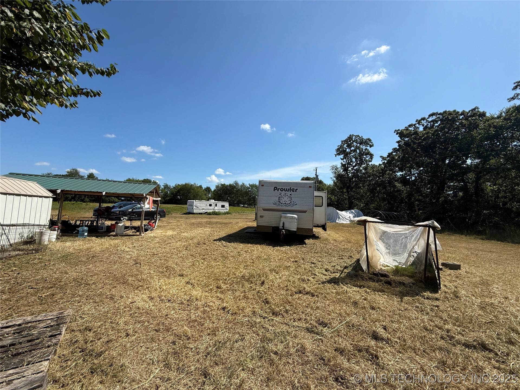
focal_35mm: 14
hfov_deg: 102.1
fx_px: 210
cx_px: 260
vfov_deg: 85.7
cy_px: 195
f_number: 2.2
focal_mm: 2.22
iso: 50
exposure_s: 1/2165
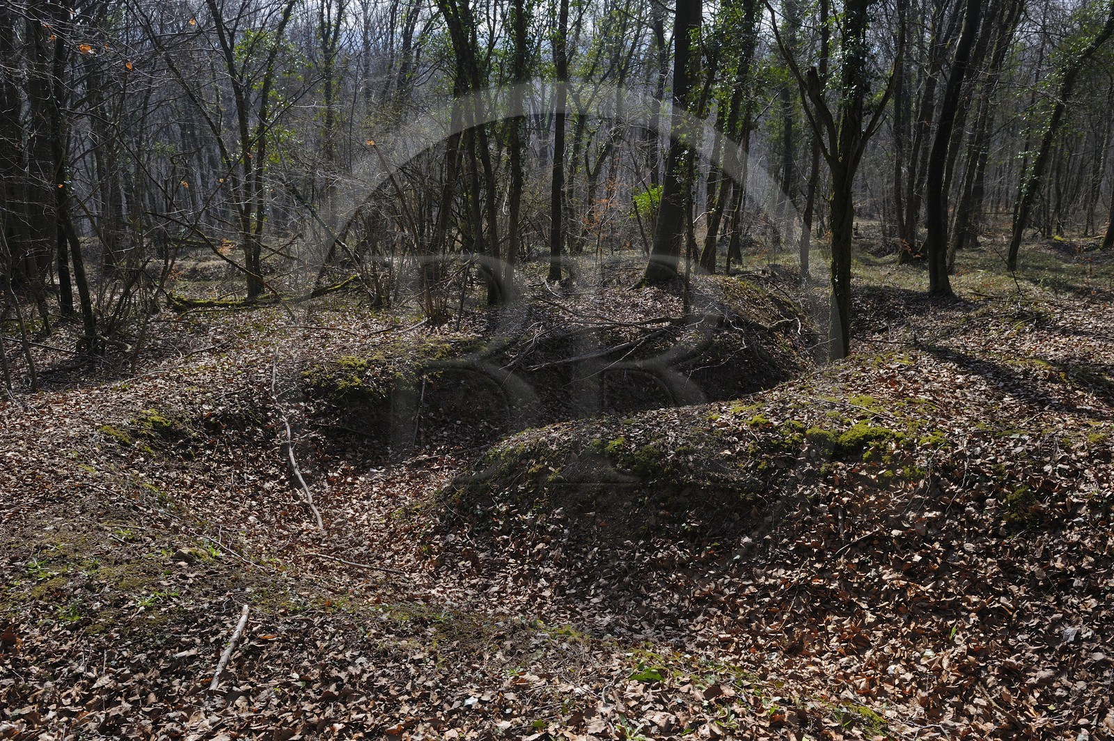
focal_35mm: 29
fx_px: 897
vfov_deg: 44.9
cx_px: 557
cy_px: 370
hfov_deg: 63.7
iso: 200
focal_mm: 29
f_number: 9
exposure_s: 1/160
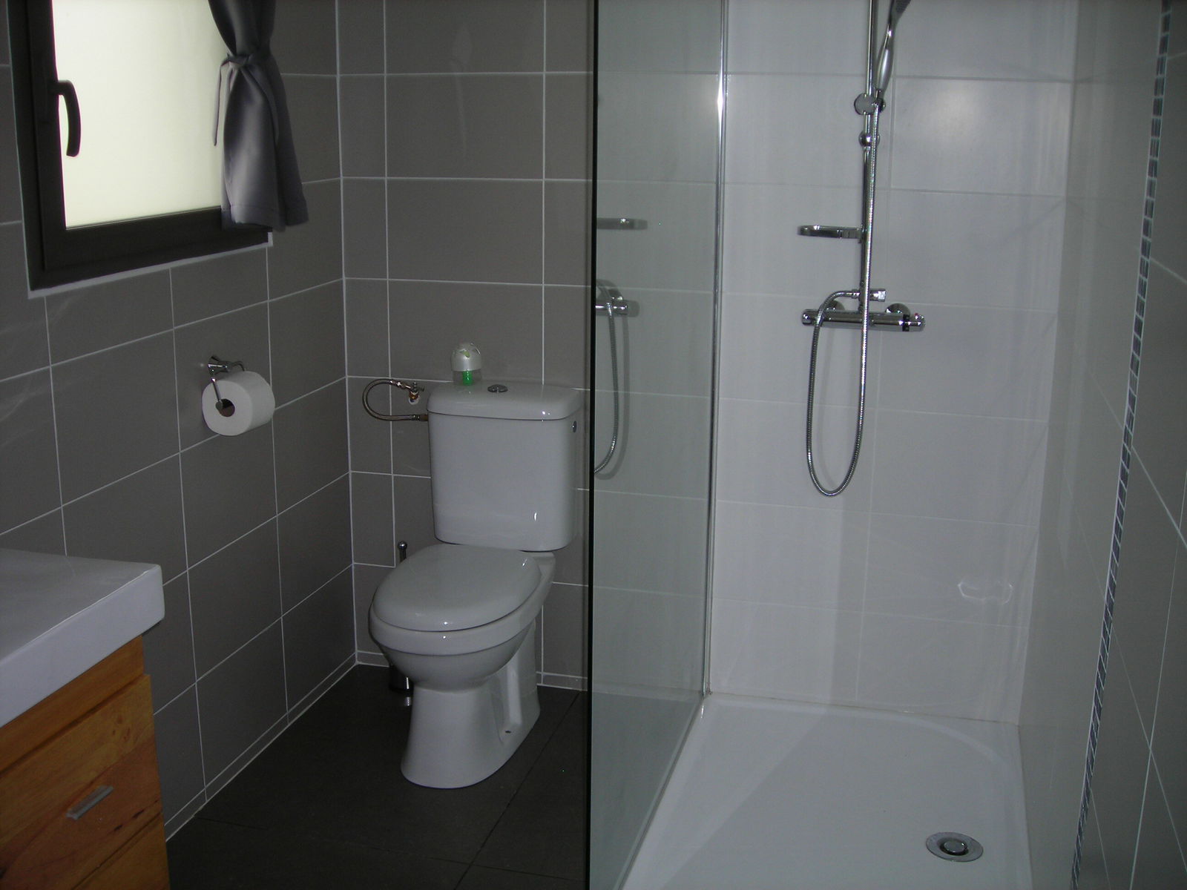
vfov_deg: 37.7
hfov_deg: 49.0
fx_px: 1303
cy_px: 445
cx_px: 594
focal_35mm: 38
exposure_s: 1/60.1
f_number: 3.2
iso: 52
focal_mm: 6.3
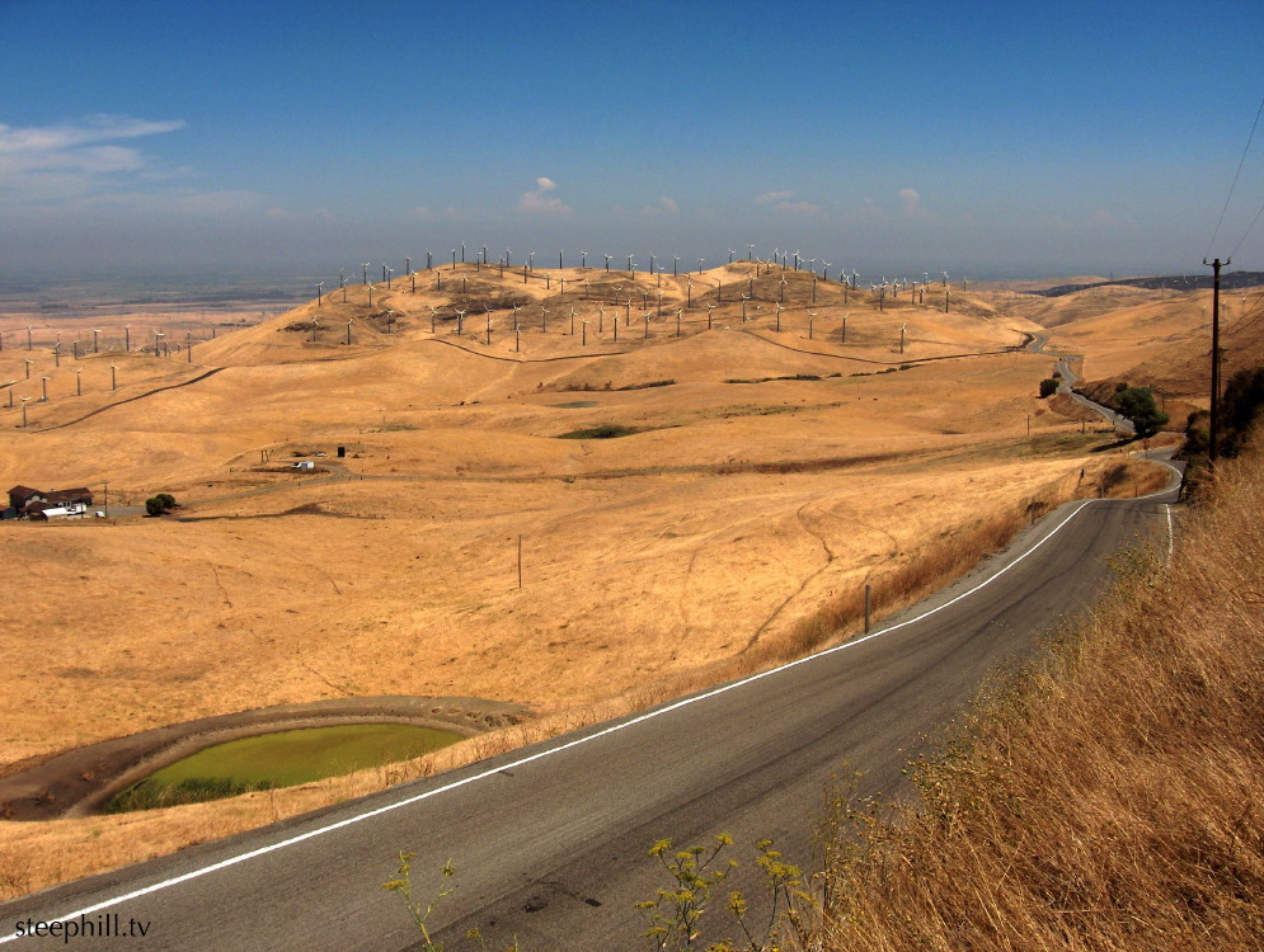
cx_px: 632
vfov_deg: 36.9
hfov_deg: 47.8
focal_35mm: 39
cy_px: 476
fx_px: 1427
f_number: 4.8
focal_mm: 8
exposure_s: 1/1124
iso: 100
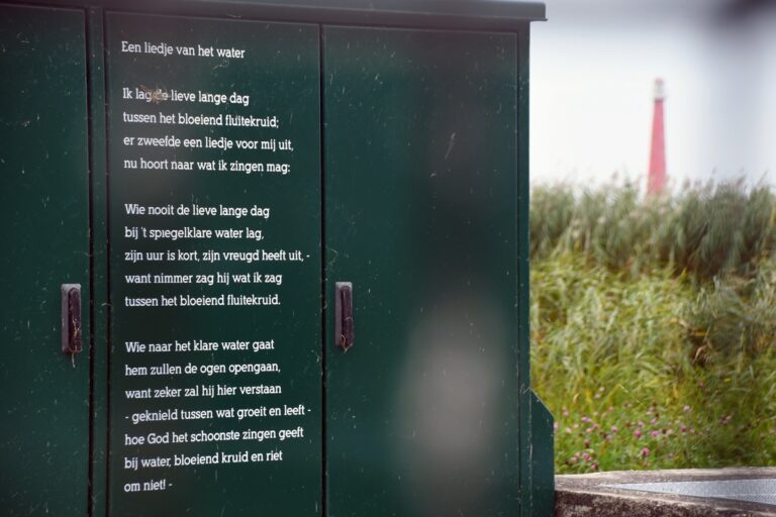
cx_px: 388
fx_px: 3384
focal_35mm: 157
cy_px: 258
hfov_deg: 13.1
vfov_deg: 8.7
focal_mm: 105
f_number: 7.1
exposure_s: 1/100
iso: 200
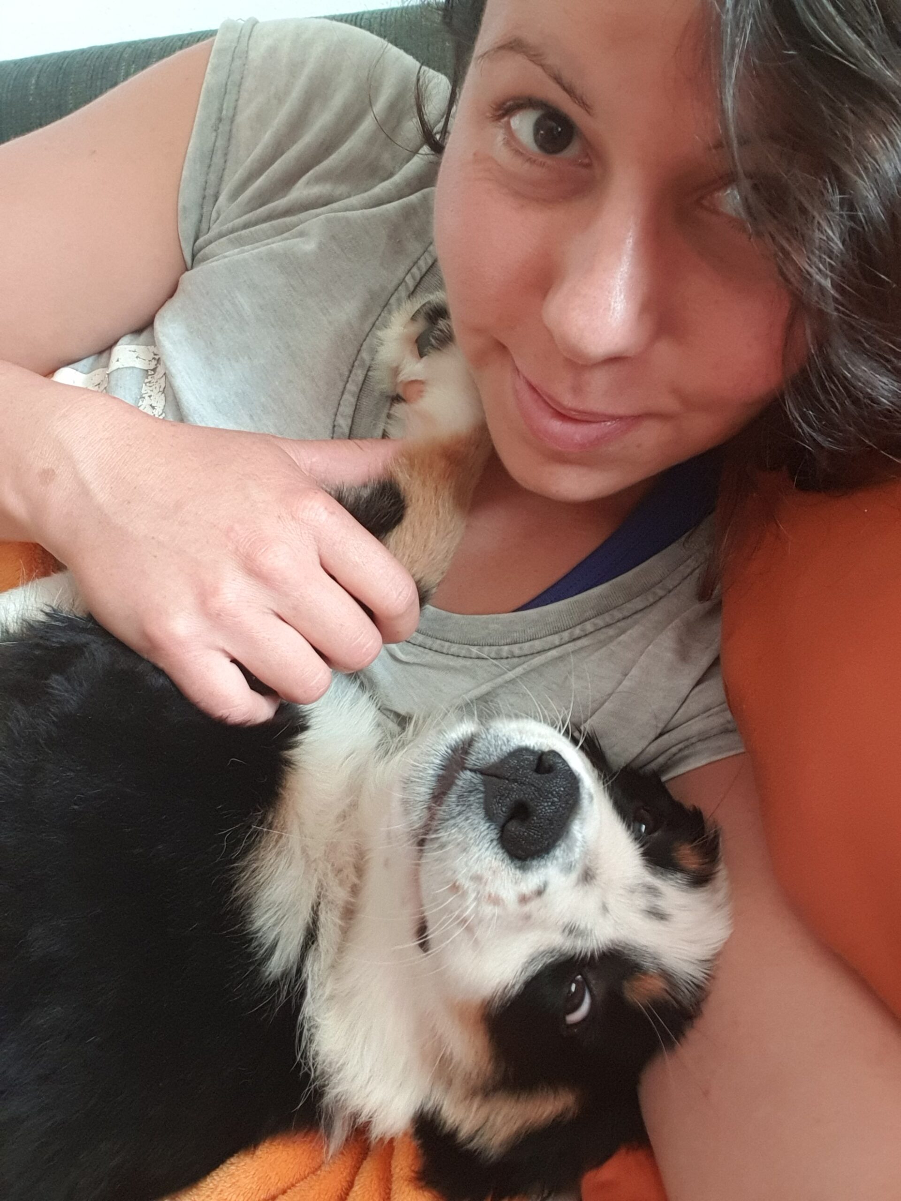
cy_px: 600
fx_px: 1076
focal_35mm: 31
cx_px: 450
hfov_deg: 45.4
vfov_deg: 58.4
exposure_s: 1/25
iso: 400
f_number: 1.7
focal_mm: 2.92
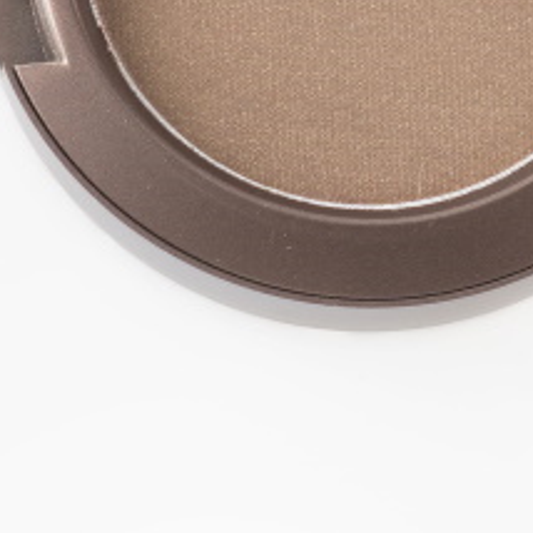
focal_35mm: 355
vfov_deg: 4.9
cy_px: -16
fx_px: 6184
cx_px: 433
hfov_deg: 4.9
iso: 200
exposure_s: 1/20
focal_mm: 85
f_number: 6.3
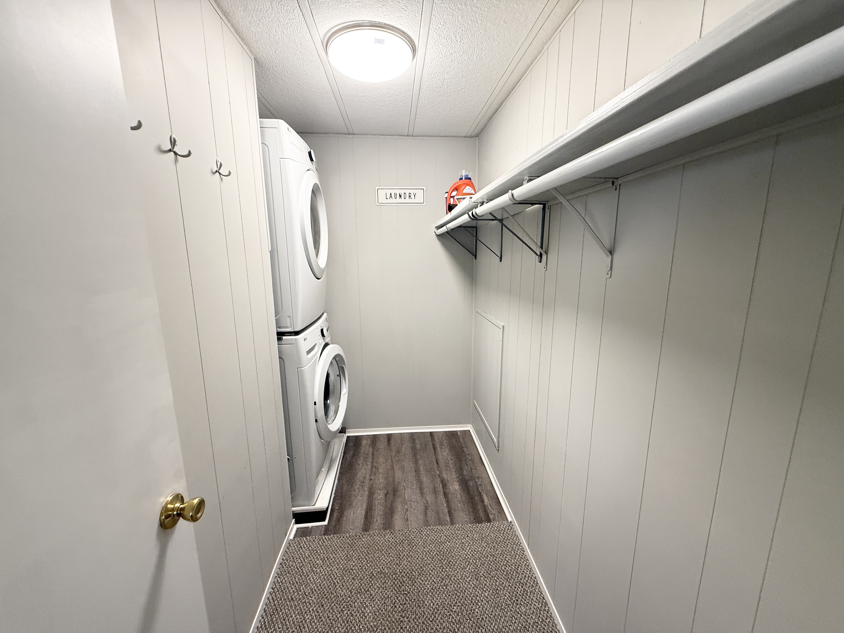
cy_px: 316
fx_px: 341
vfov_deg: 85.7
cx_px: 422
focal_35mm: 14
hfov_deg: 102.1
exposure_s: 1/60
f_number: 2.2
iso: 160
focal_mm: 2.22
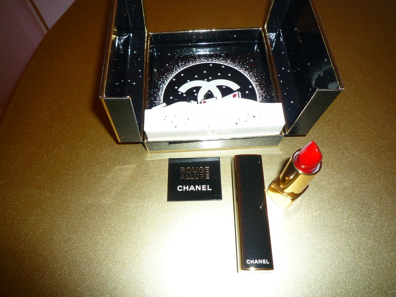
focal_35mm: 25
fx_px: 286
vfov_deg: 54.9
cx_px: 198
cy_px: 148
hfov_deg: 69.4
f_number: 4
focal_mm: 4.4
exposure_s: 1/30
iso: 100
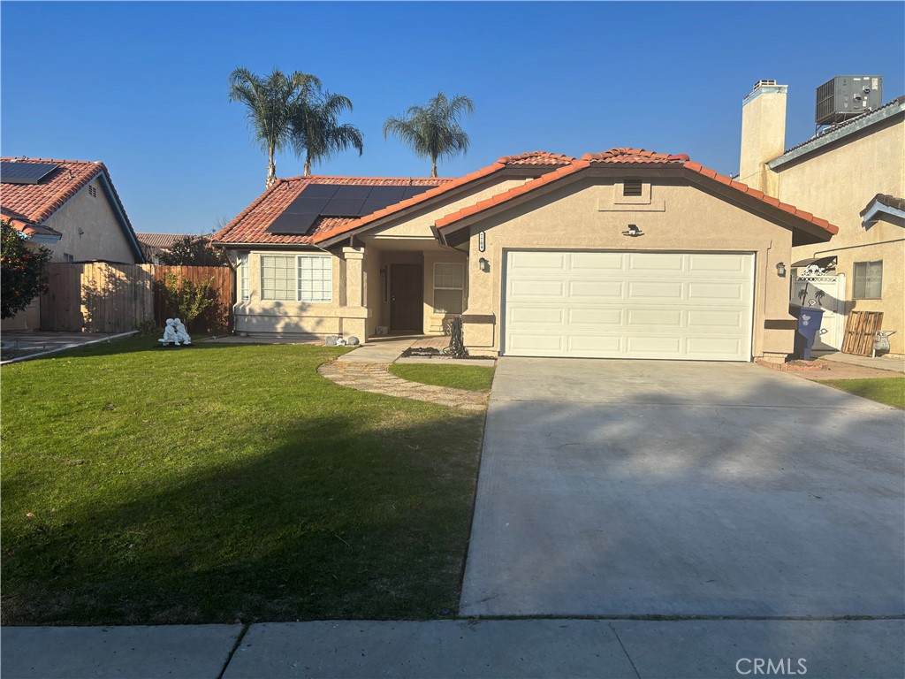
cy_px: 340
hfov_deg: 67.3
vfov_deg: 53.1
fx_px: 680
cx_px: 452
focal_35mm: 26
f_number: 1.6
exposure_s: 1/3937
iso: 50
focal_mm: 5.96
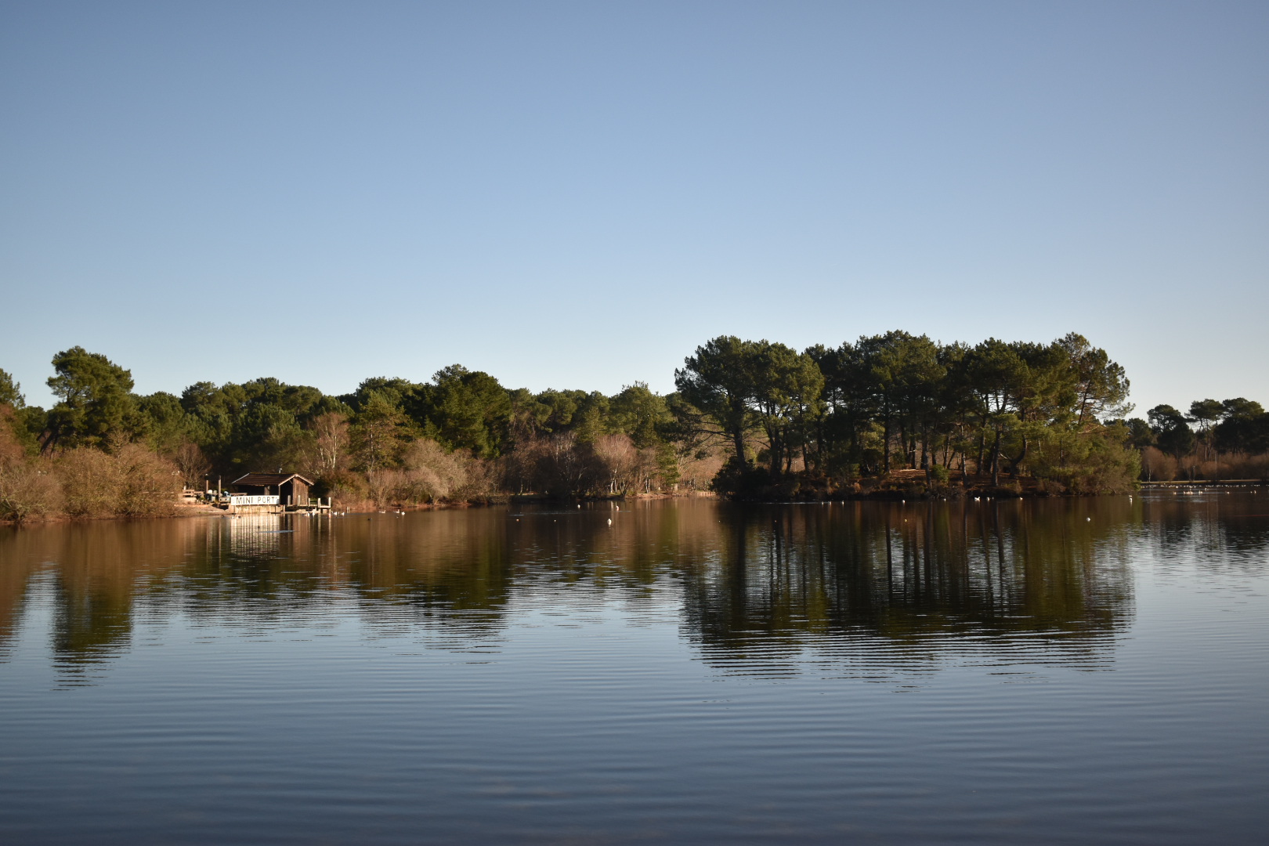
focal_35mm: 39
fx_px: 1375
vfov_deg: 34.2
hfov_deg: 49.6
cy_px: 423
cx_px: 634
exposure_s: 1/2000
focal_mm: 26
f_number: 4
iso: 360
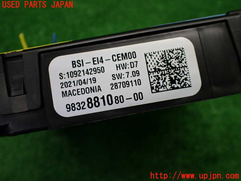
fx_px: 209
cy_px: 90
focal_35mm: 30
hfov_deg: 60.0
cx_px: 120
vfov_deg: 46.8
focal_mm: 5.4
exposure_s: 1/125
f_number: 2.3
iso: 200
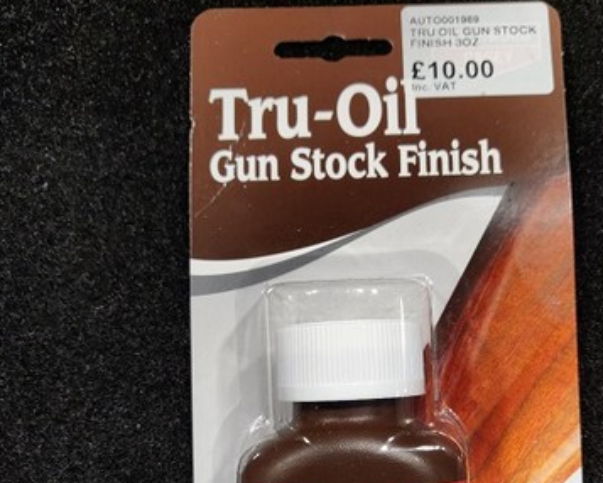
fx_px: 732
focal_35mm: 41
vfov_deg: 35.8
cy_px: 353
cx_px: 372
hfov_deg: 44.5
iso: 200
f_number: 1.7
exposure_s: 1/50
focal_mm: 4.25
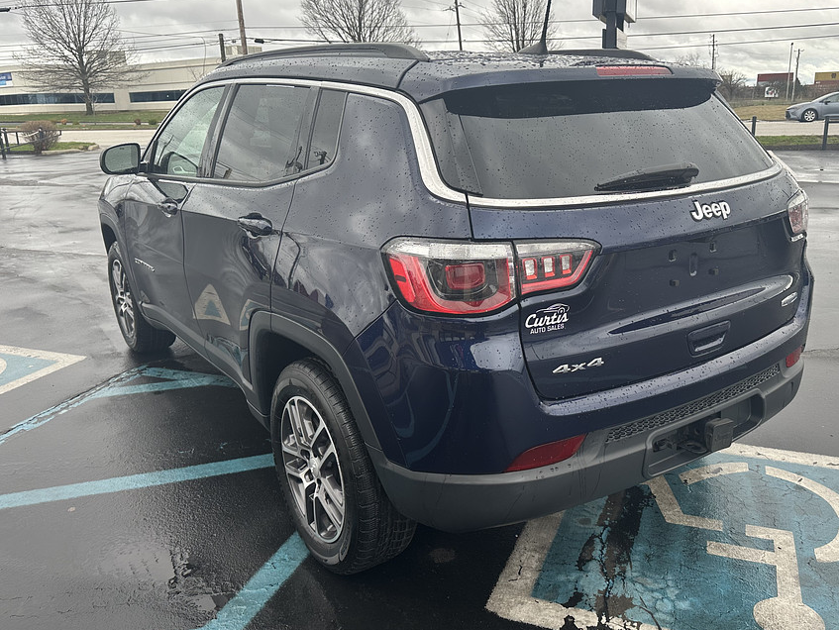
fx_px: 703
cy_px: 312
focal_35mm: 29
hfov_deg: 61.5
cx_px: 460
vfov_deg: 48.3
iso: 80
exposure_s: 1/460
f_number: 1.78
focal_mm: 6.86
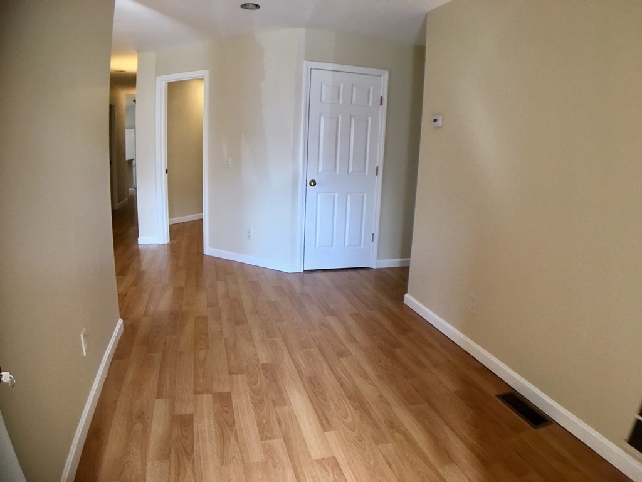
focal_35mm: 29
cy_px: 241
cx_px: 321
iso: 40
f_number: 2.2
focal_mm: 4.15
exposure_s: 1/30
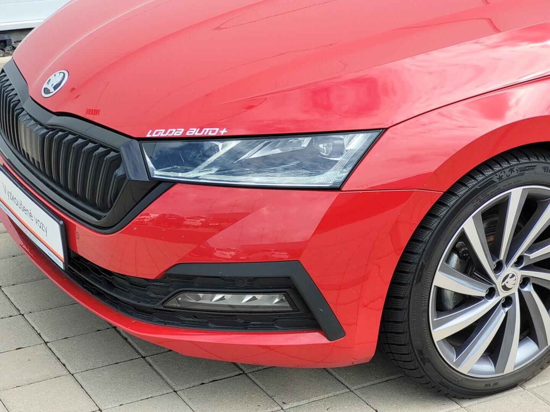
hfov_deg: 25.7
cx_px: 275
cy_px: 206
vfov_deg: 19.4
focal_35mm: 76
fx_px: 1208
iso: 25
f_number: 2.4
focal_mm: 7.12
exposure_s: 1/391
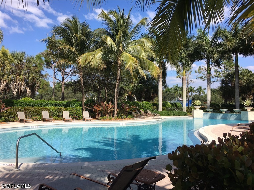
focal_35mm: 29
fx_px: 213
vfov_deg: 48.2
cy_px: 95
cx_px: 127
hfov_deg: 61.7
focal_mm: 4.15
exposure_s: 1/1538
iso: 25
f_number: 2.2
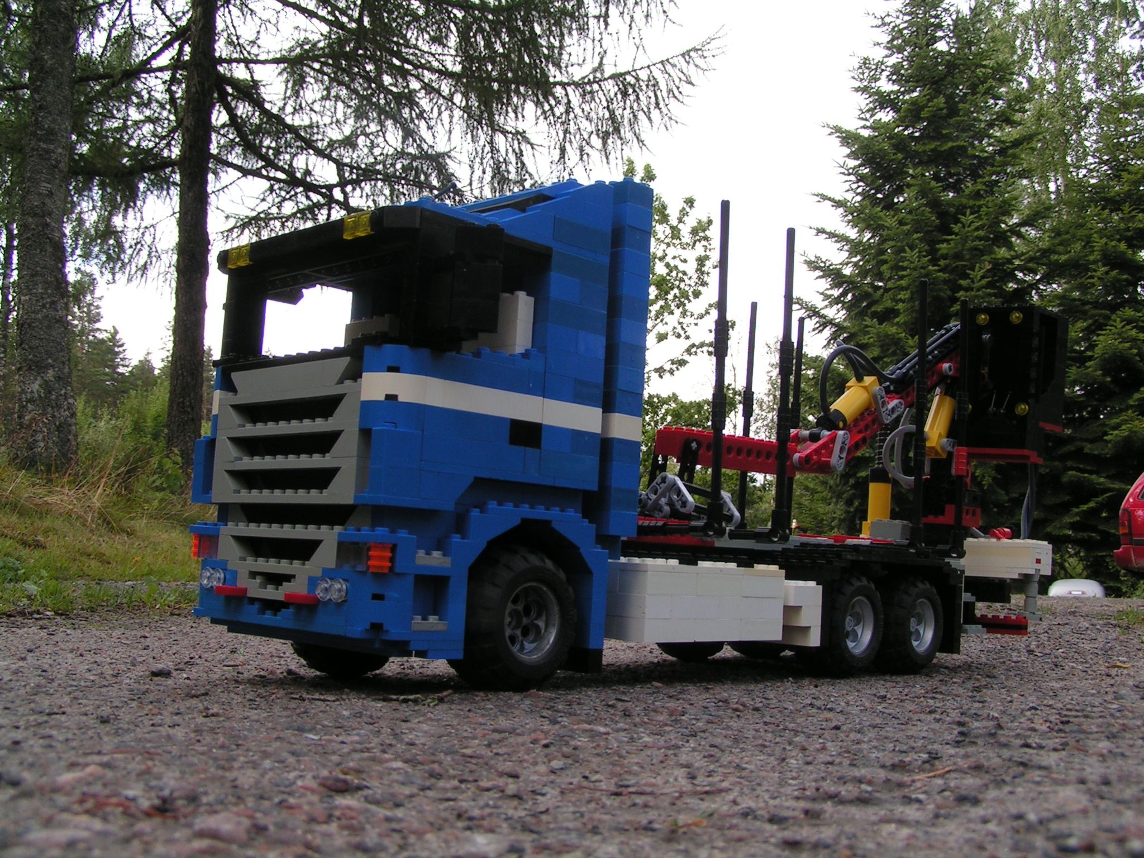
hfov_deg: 49.0
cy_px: 429
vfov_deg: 37.7
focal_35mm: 38
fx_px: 1256
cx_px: 572
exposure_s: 1/125
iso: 50
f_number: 5.6
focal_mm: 5.8
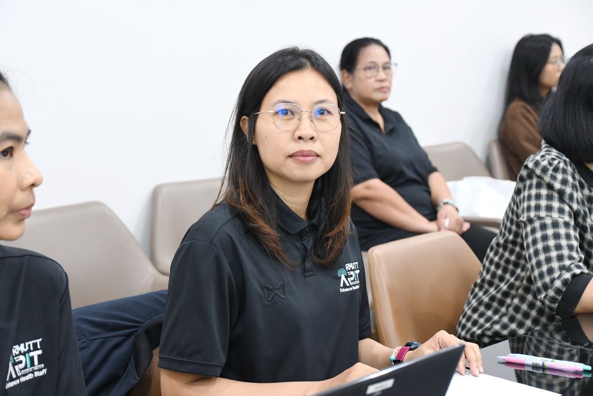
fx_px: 1236
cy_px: 198
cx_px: 296
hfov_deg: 27.0
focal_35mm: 75
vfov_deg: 18.2
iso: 1400
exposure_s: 1/30
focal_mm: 50
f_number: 4.8
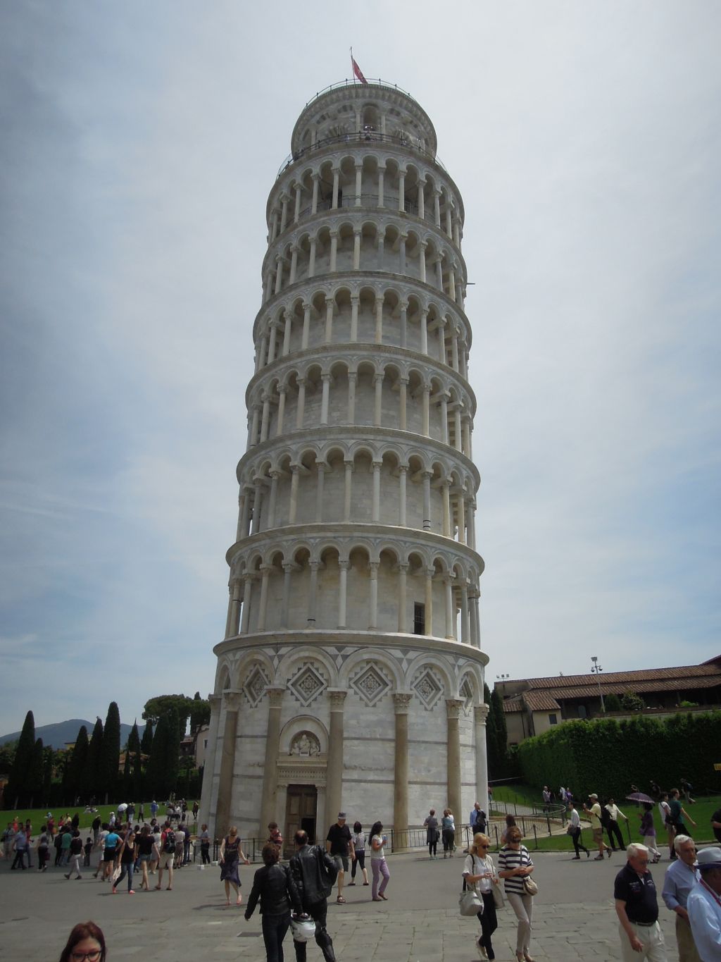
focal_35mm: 24
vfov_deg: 71.6
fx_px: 666
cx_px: 360
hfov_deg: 56.8
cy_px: 481
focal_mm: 4.3
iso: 160
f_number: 5
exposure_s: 1/1600
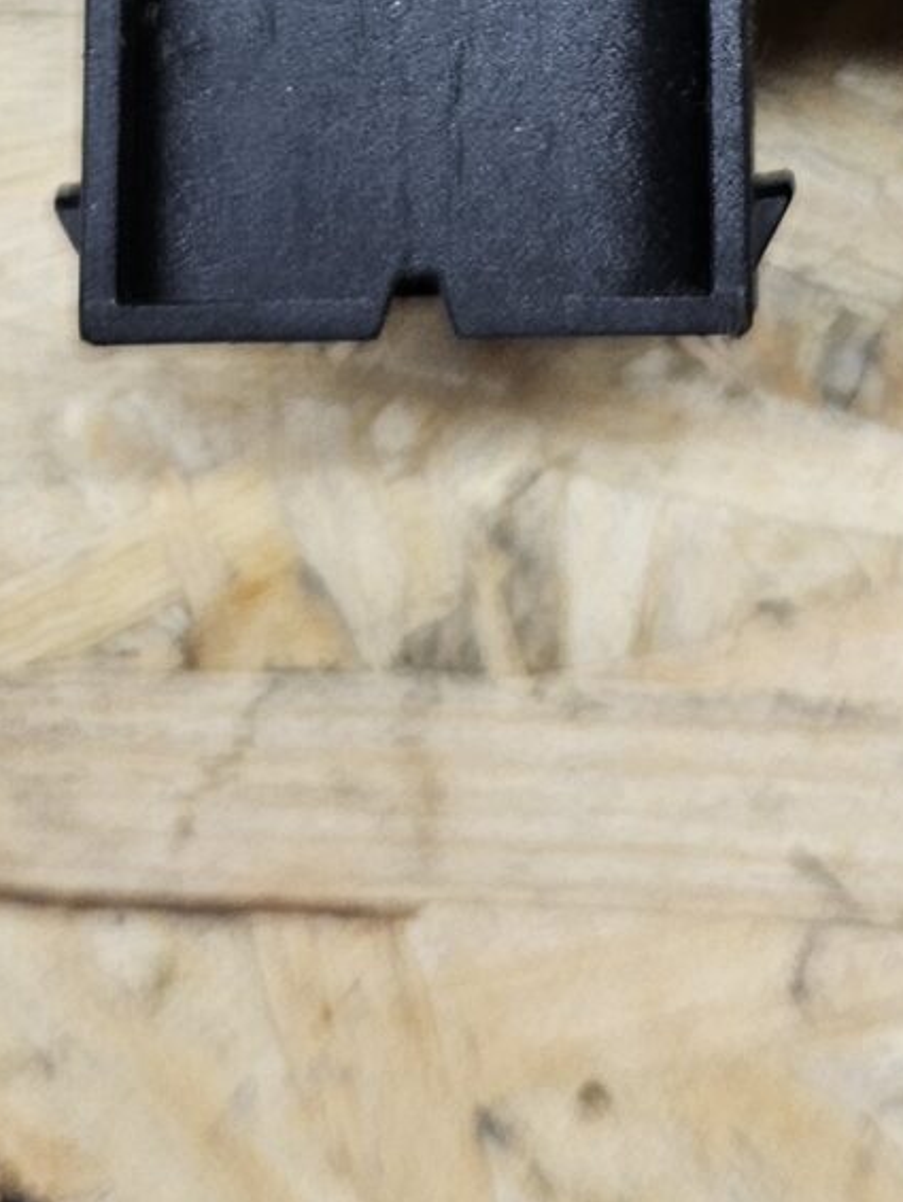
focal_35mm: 104
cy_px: -765
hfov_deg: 14.1
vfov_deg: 16.6
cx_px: 795
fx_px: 3615
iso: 80
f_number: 1.8
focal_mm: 5.4
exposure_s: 1/100
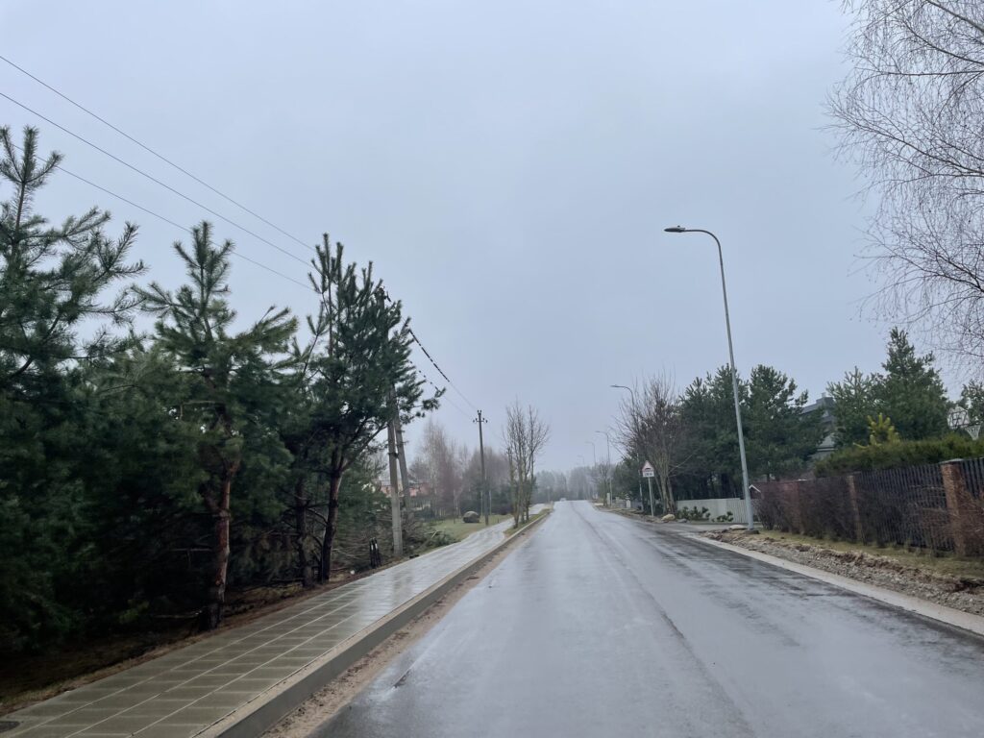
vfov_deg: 53.1
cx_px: 492
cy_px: 369
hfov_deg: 67.3
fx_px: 739
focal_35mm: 26
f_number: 1.6
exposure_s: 1/903
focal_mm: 4.2
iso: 32
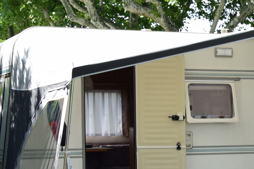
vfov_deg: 10.0
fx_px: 966
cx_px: 421
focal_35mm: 137
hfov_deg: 13.7
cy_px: 155
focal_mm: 24
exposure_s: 1/250
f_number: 8
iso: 220
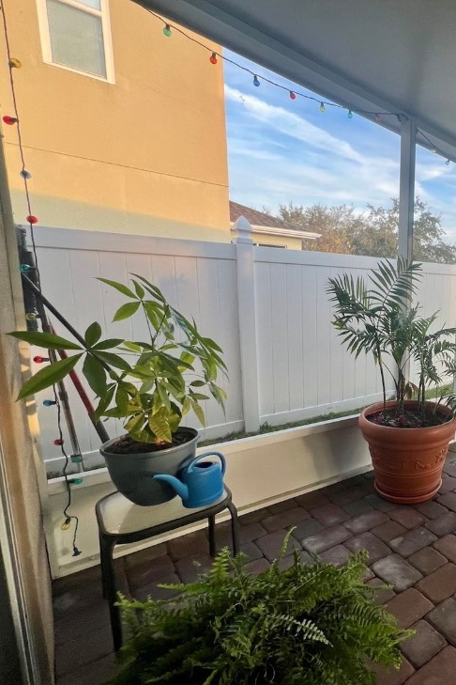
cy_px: 350
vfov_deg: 86.9
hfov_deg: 51.3
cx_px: 460
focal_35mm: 19
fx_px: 361
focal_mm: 1.57
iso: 50
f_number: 1.8
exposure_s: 1/99
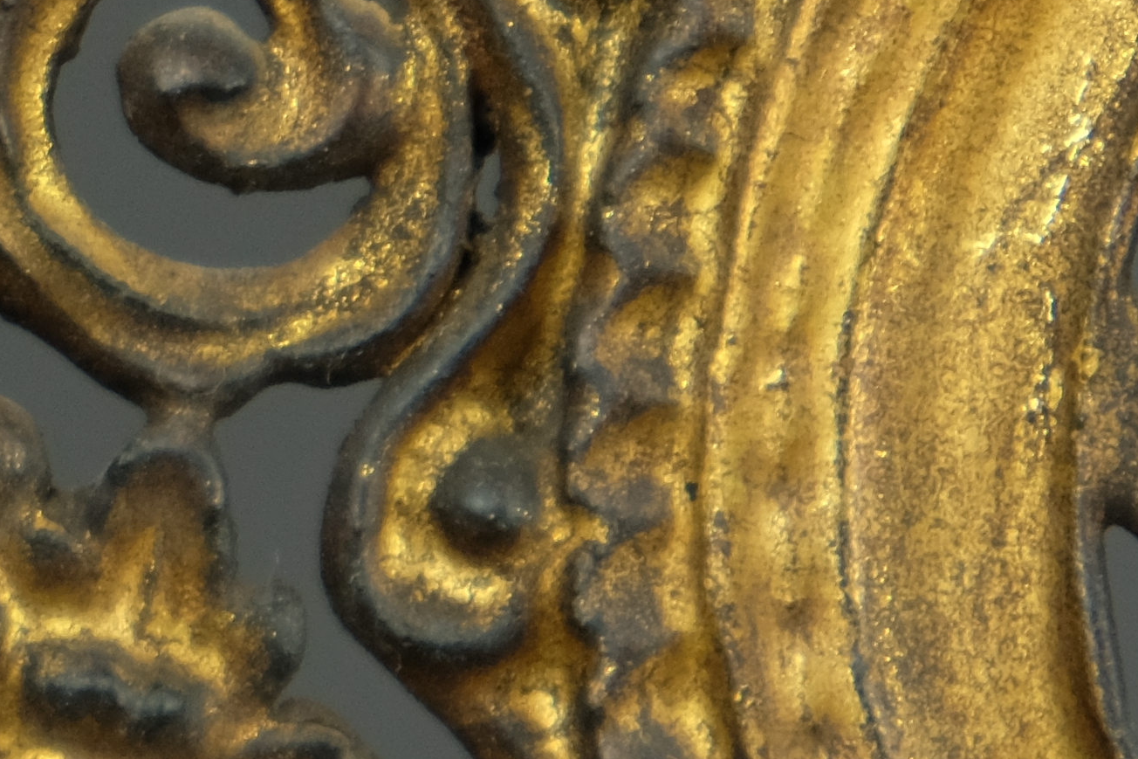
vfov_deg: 4.1
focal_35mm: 336
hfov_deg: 6.1
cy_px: 1294
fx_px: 10619
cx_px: -630
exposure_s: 1/60
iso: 500
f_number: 4
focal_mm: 48.4
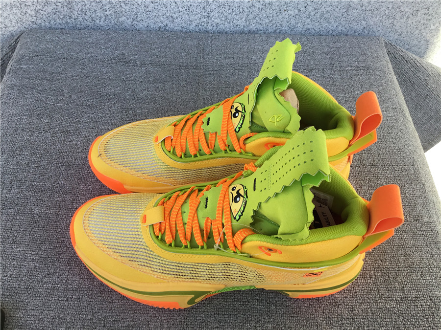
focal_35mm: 31
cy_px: 165
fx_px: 395
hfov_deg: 58.4
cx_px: 220
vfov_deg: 45.4
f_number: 2.4
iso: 25
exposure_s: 1/234
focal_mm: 3.3
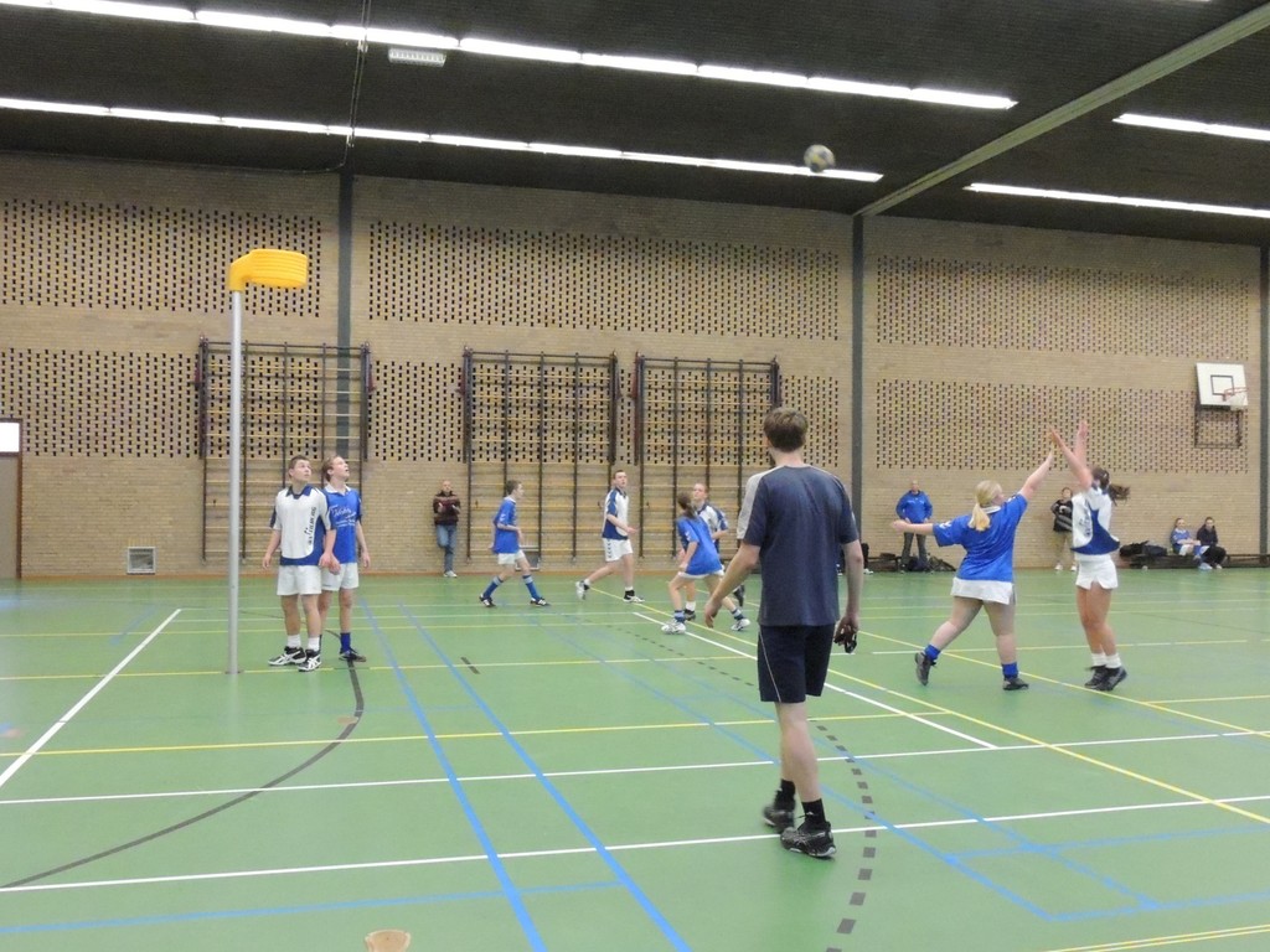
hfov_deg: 55.4
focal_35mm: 33
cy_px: 476
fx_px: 1211
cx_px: 635
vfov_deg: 42.9
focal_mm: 5.8
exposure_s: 1/100
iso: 3200
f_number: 4.5
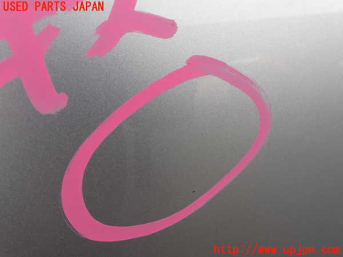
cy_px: 128
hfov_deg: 60.0
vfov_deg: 46.8
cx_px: 172
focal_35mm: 30
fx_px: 297
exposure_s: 1/160
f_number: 3.2
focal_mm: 5.4
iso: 100
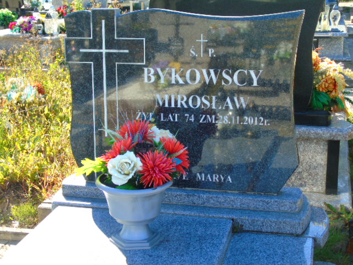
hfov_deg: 31.2
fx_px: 632
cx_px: 176
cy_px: 132
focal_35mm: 62
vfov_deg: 23.7
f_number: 4.5
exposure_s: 1/100
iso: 80
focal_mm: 11
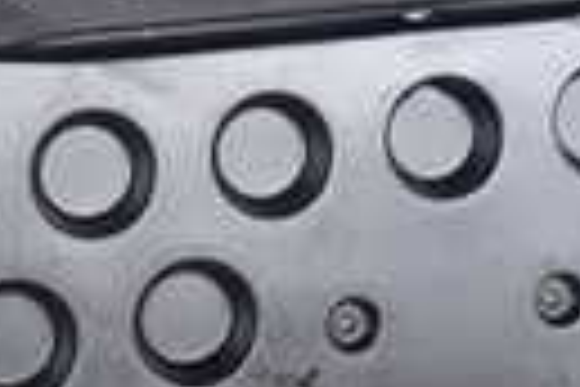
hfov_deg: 14.2
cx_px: 306
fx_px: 2336
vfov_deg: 9.3
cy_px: -126
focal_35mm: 145
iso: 125
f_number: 2.3
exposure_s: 1/60
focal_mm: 5.4
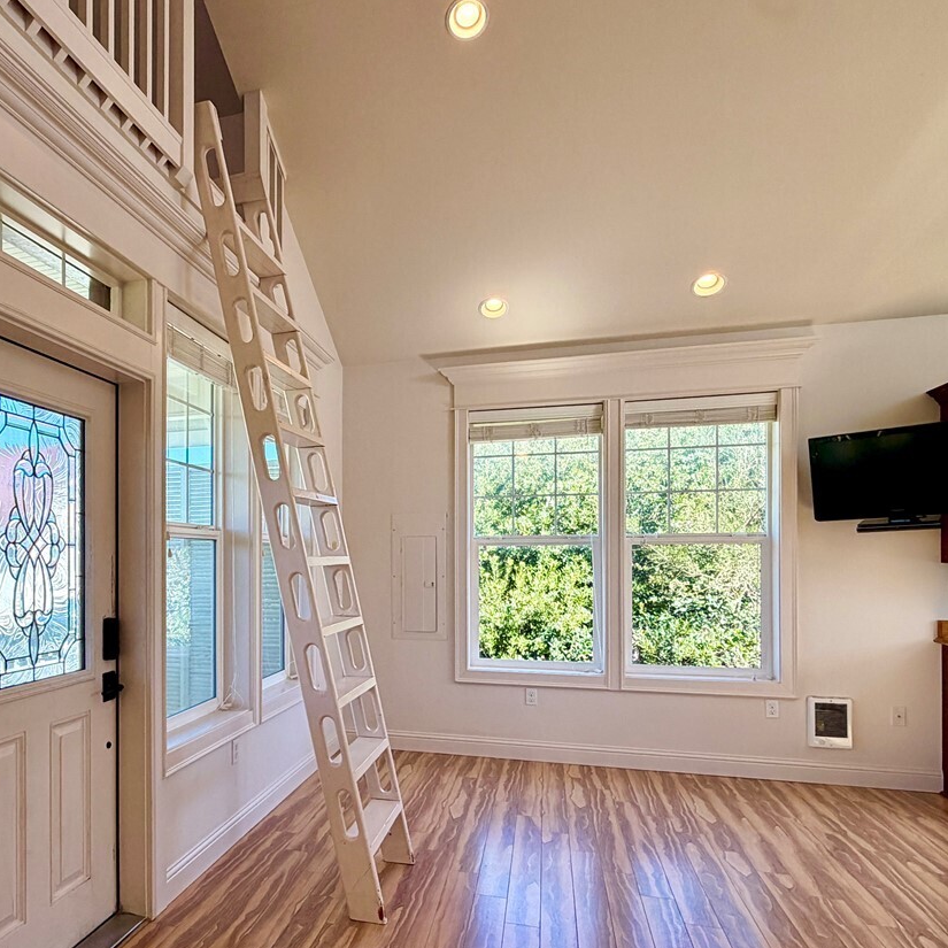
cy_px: 560
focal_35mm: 24
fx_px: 744
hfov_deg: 63.2
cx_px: 307
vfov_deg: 64.5
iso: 50
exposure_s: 1/165
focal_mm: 2.22
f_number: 2.2
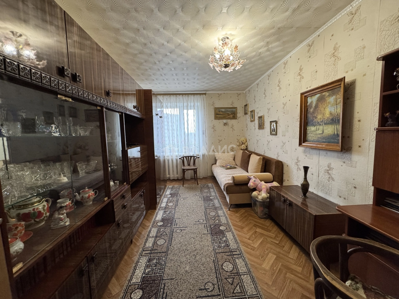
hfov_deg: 102.1
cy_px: 150
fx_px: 161
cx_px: 200
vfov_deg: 85.7
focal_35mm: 14
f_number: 2.2
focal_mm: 2.22
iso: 320
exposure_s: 1/100
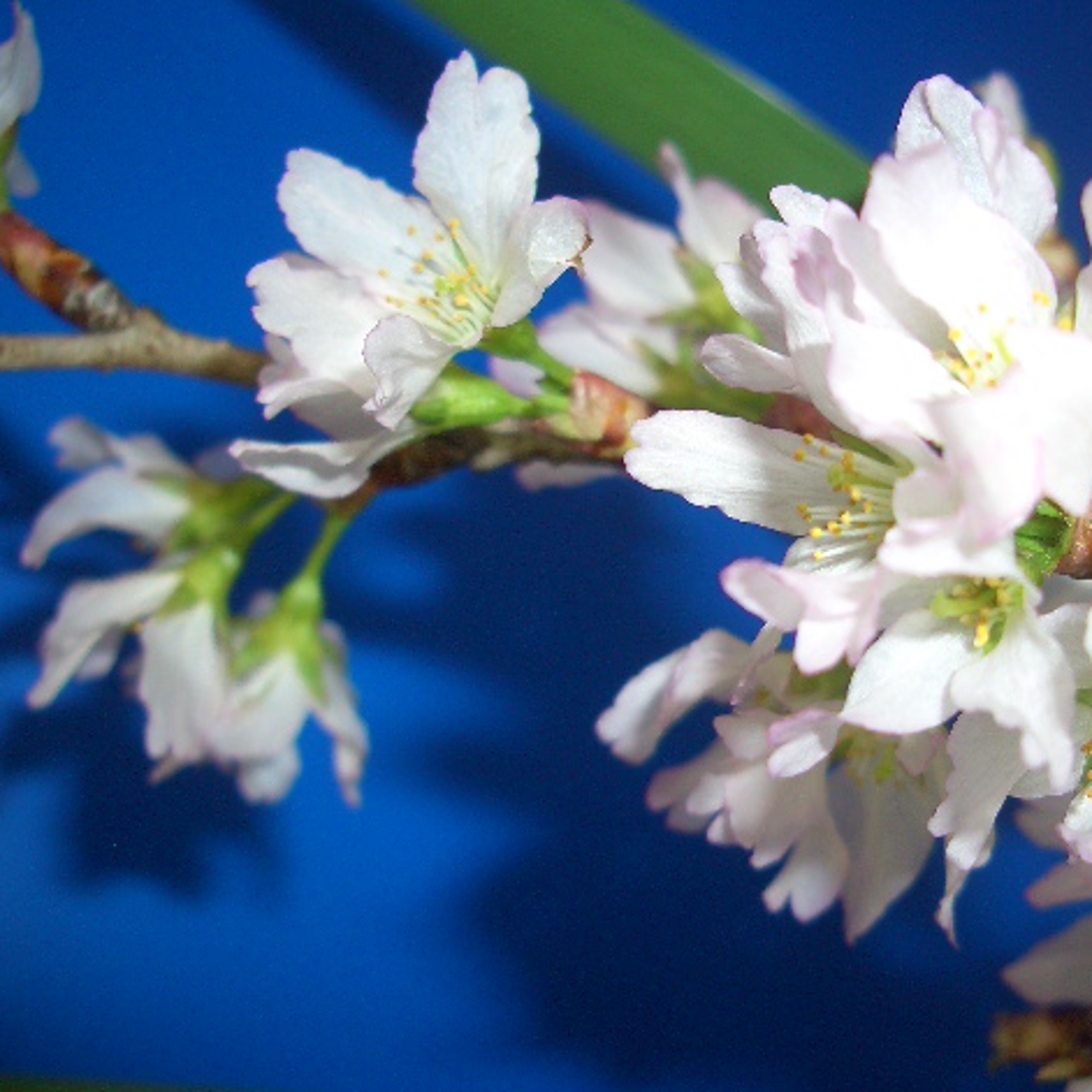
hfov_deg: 39.8
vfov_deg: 40.0
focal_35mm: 42
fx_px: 1499
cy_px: 538
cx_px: 672
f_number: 2.6
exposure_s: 1/60
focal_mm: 5.8
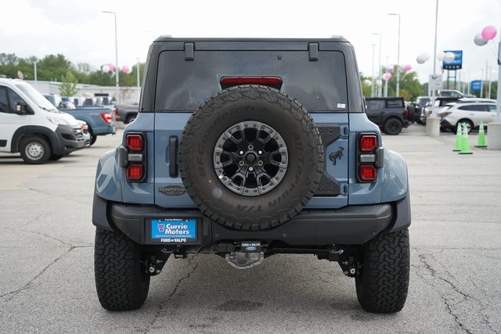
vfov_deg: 22.3
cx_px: 250
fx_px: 849
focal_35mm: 61
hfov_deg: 32.9
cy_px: 167
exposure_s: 1/200
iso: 100
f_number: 5
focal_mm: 61
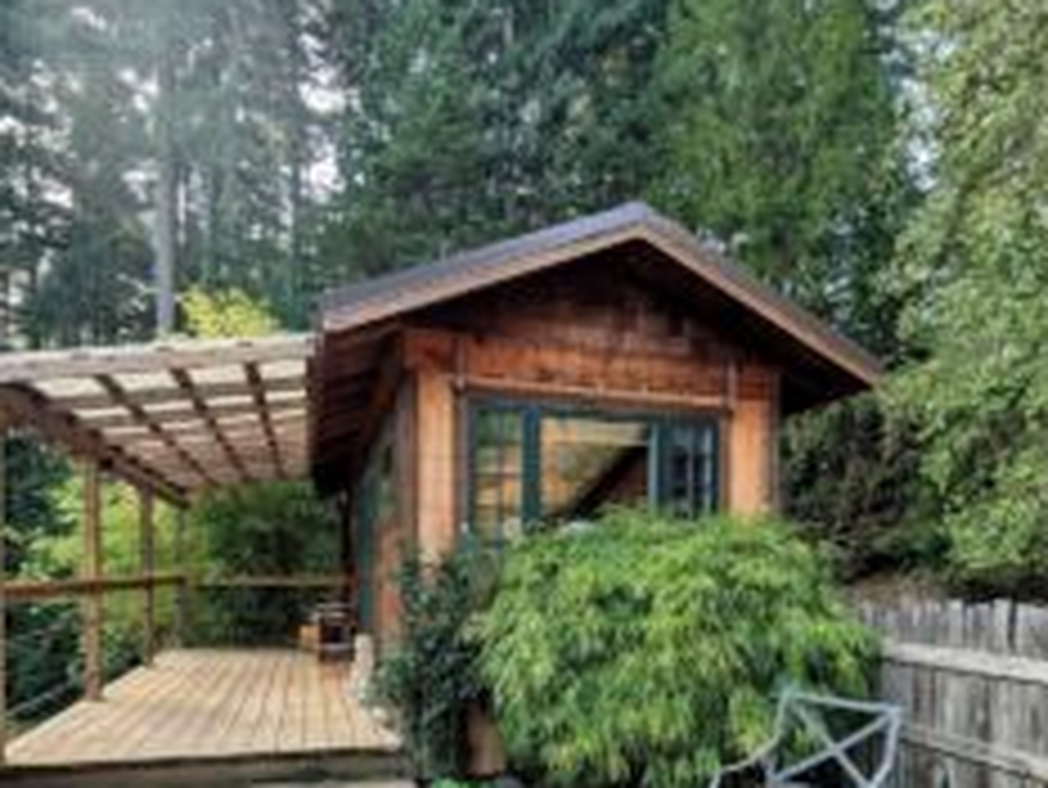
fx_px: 727
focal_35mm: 24
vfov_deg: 54.5
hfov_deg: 71.6
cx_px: 540
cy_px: 581
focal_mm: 1.83
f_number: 2.2
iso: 34
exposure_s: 1/153
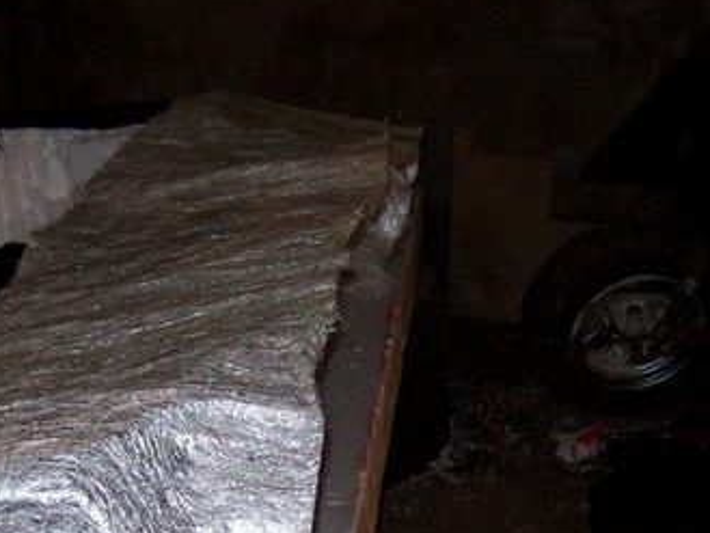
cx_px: 263
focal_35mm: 70
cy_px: 421
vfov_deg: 20.8
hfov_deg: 27.7
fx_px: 1436
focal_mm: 6
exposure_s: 1/64
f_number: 2.7
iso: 200
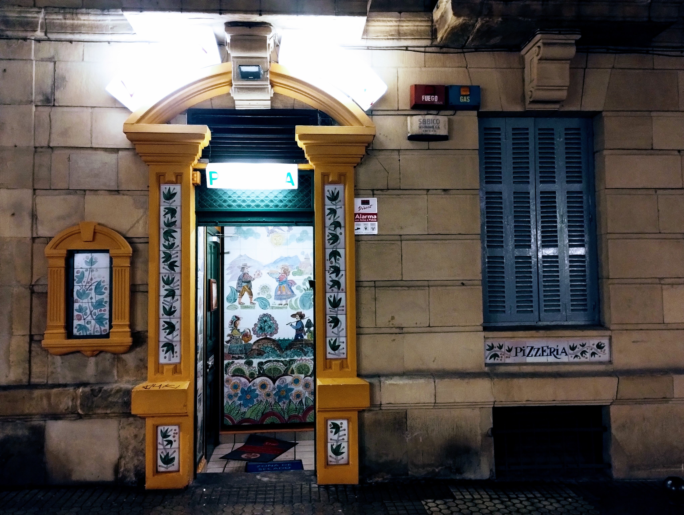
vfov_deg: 49.9
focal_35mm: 28
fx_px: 554
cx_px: 342
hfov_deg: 63.4
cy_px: 258
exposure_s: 1/14
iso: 2213
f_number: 1.8
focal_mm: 4.27
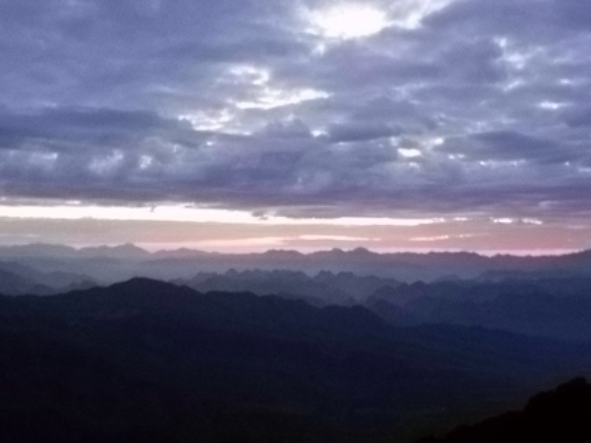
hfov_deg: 44.8
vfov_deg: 34.3
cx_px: 310
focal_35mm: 42
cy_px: 183
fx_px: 717
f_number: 2.8
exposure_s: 1.13
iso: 800
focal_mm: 4.6
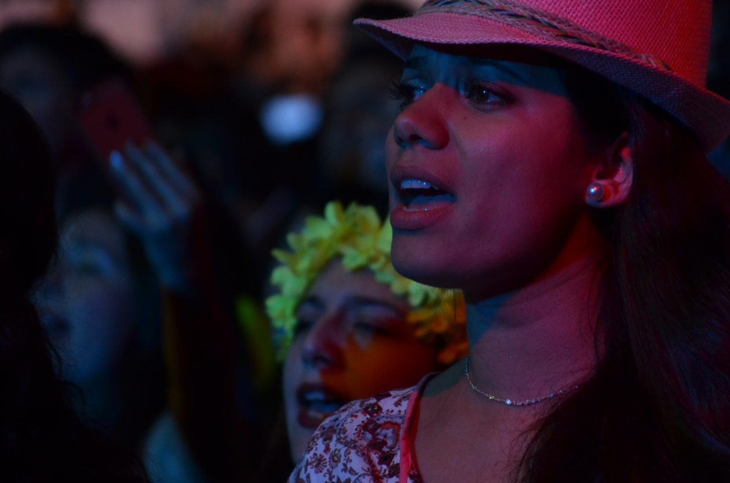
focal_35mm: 305
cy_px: 185
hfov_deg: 6.8
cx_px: 505
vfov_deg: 4.5
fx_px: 6167
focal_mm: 125
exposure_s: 1/125
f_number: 4.8
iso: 800
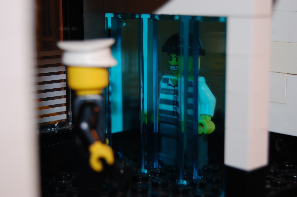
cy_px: 98
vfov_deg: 17.5
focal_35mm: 78
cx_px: 148
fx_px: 643
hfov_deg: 26.0
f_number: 5.6
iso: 200
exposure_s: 1/125
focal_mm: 52
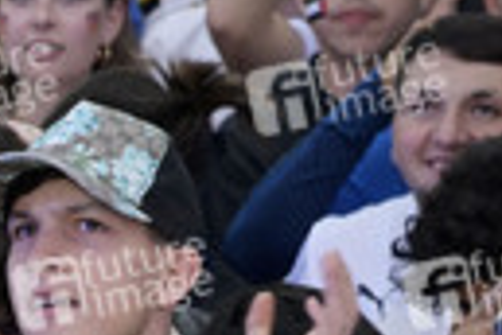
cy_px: 577
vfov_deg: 3.3
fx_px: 5828
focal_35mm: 418
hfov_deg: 4.9
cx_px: 10
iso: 8000
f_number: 9
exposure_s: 1/250
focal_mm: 120
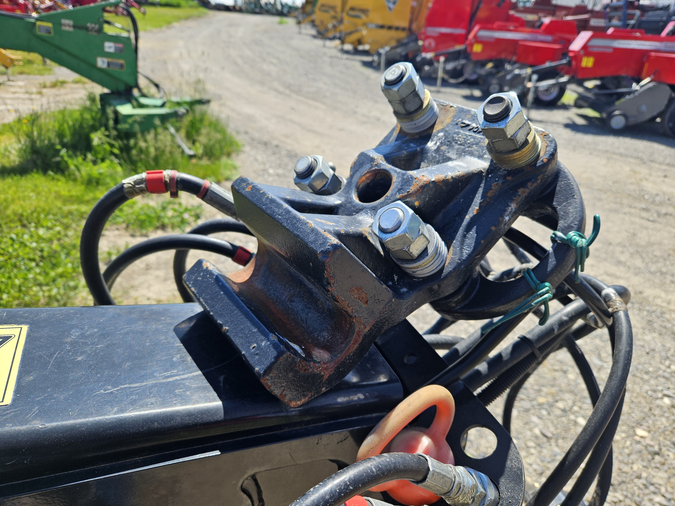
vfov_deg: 58.9
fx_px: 448
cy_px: 253
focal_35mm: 23
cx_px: 338
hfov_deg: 73.9
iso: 25
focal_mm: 5.4
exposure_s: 1/834
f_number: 1.8
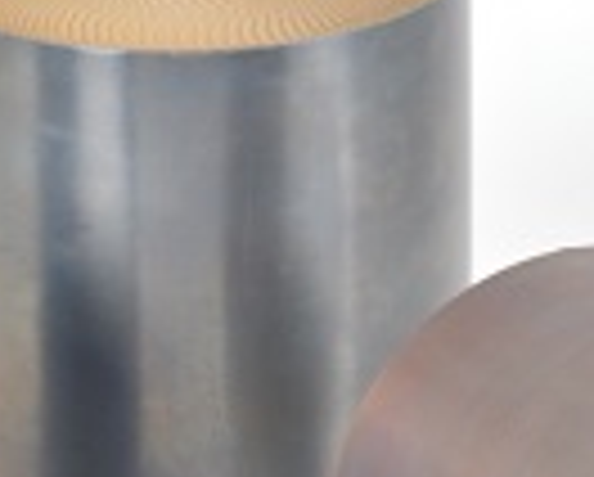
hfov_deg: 3.4
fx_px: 10088
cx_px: 225
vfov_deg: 2.7
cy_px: 364
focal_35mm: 573
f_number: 14
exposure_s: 1/160
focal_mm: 90
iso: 200
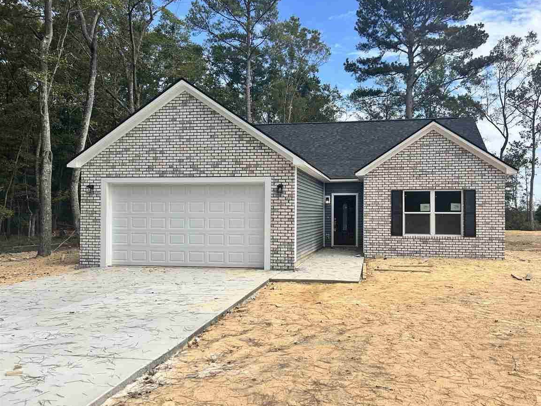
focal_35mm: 29
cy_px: 198
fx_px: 453
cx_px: 301
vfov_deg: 48.2
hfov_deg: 61.5
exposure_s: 1/3571
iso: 50
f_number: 1.5
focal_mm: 5.7
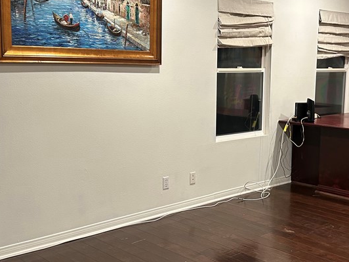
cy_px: 137
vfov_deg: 29.1
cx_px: 211
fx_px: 504
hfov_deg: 38.0
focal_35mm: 50
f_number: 1.5
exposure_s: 1/60
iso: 250
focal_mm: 5.7
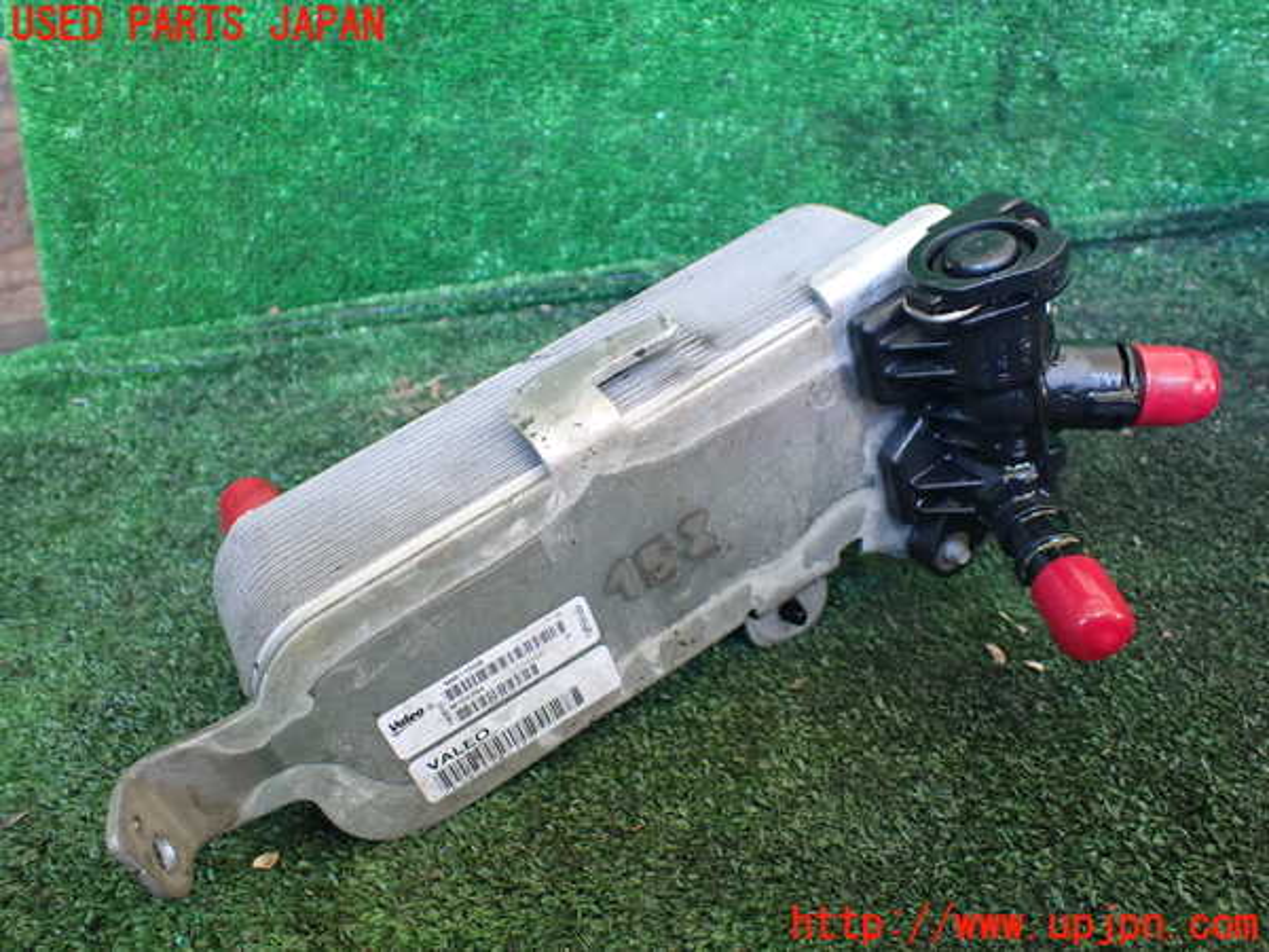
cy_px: 476
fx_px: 1100
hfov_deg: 60.0
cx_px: 634
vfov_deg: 46.8
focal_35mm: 30
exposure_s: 1/80
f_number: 2.3
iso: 800
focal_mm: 5.4
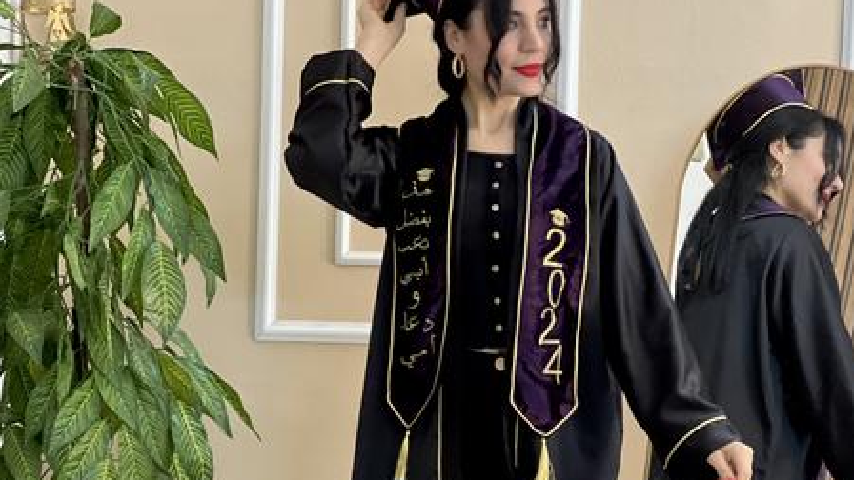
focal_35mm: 113
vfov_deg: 10.7
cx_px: 430
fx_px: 2559
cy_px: 444
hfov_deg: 18.9
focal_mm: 9
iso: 320
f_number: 2.8
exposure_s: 1/25
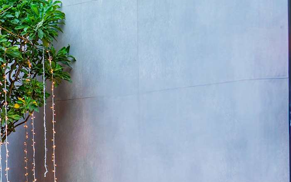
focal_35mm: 294
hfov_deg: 7.0
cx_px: -154
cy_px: 200
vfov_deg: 4.5
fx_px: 2332
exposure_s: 1/320
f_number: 3.2
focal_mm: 70
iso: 320
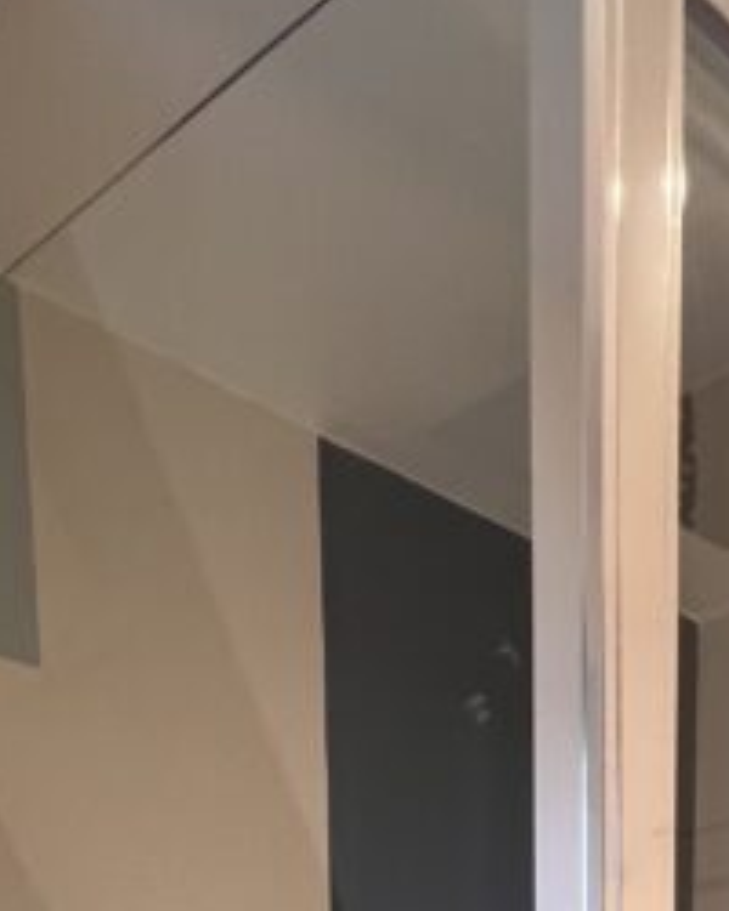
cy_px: 1585
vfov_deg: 22.8
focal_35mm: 52
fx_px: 1402
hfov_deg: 28.6
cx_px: 565
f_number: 1.8
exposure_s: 1/100
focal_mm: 1.57
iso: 160
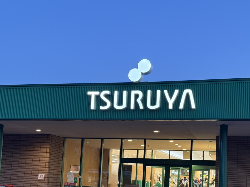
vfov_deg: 32.0
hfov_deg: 42.6
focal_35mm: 44
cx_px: 155
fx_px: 318
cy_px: 149
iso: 400
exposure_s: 1/120
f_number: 1.78
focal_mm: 6.76
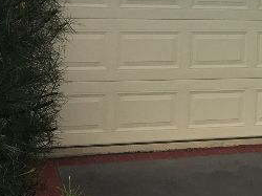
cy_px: 1
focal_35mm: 119
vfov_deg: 12.3
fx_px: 900
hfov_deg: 14.7
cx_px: 455
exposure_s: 1/1637
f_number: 2.2
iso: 25
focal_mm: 4.15
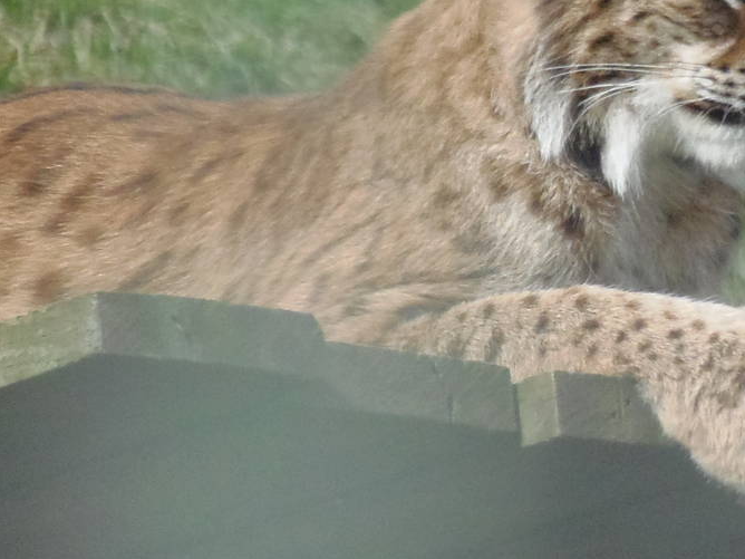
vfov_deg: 0.7
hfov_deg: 1.0
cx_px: 640
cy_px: 115
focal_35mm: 2070
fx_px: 44550
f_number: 5.7
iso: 400
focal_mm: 154.8
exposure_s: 1/320
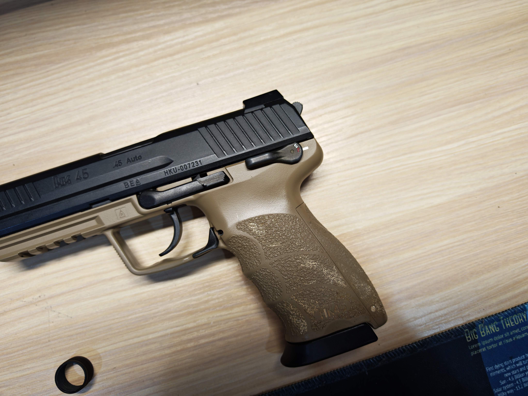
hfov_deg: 71.6
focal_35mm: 24
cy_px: 198
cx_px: 264
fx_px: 366
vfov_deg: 56.8
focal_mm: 6.83
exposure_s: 1/100
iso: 160
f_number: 2
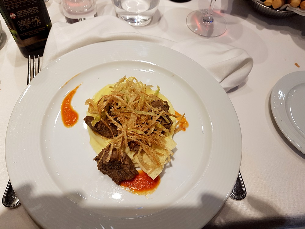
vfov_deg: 53.1
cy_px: 114
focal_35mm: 26
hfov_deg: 67.3
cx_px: 152
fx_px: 229
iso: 100
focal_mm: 4.2
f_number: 1.7
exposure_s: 1/120
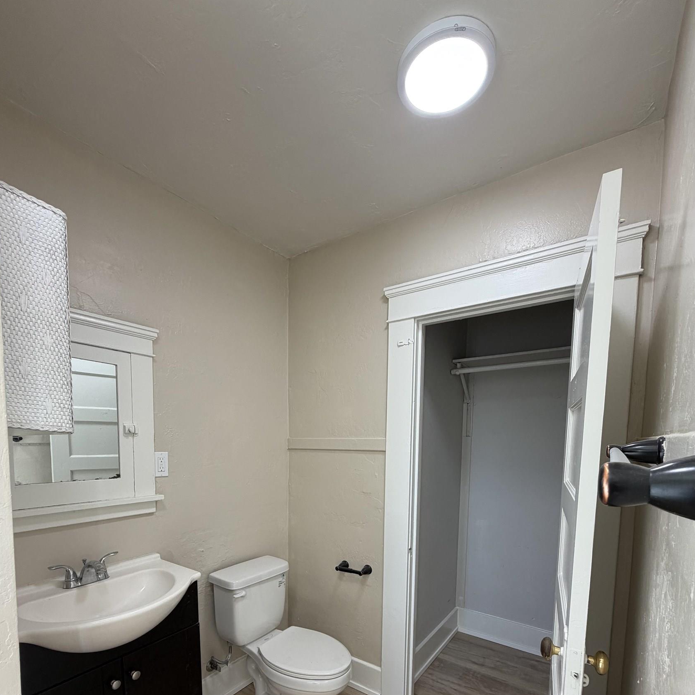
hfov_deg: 84.0
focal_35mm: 17
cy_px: 475
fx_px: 386
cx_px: 341
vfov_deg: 80.5
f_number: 2.2
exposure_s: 1/120
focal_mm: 2.22
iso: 160
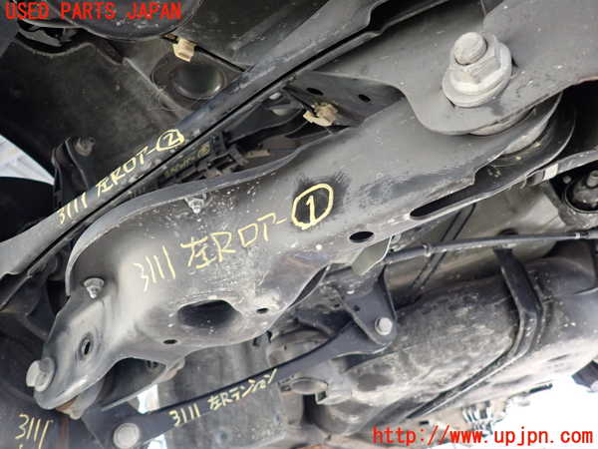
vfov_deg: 54.9
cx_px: 299
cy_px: 224
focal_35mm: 25
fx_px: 432
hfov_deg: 69.4
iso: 320
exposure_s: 1/125
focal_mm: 4.5
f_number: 2
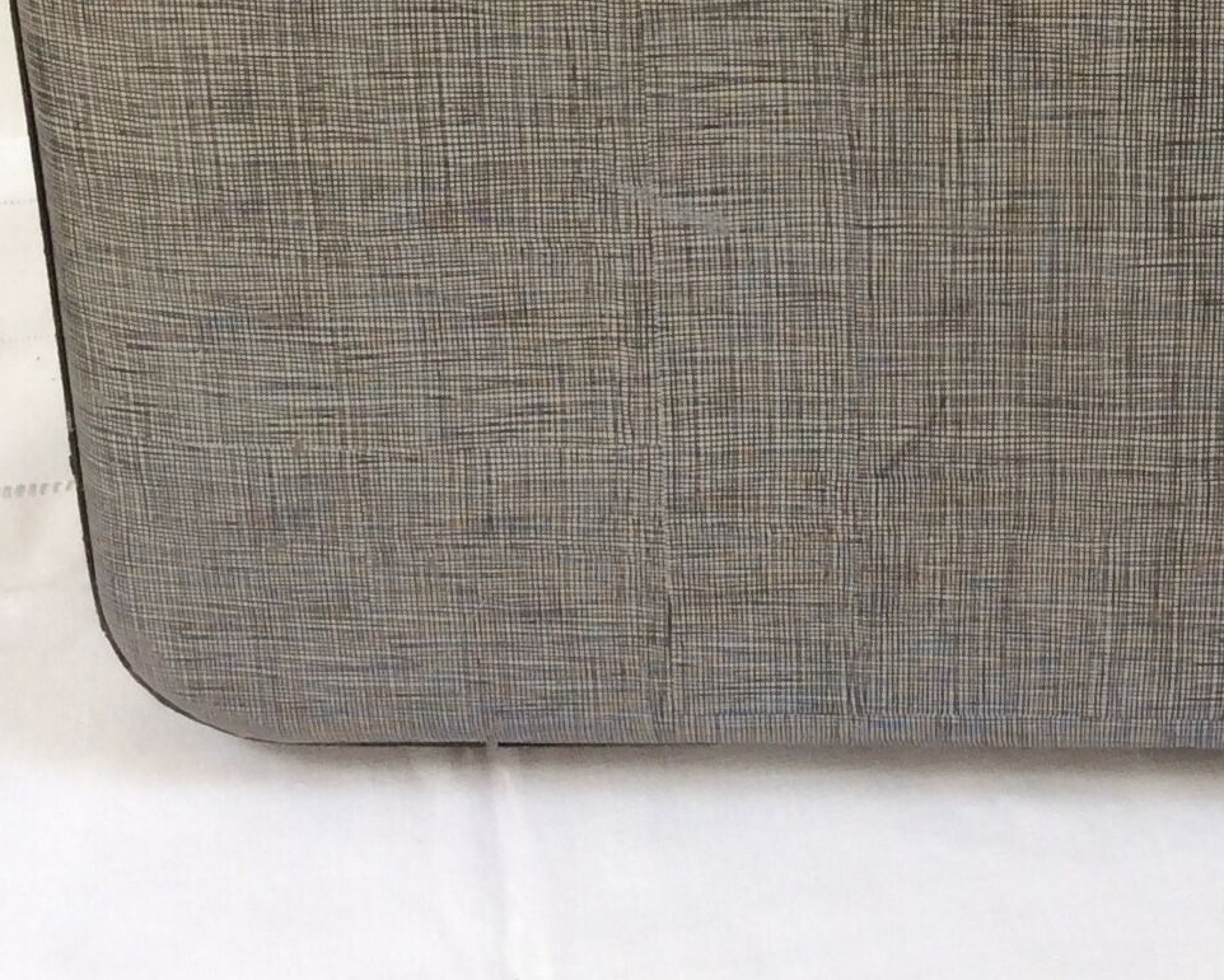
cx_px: 1122
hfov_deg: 22.2
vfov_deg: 17.7
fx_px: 3044
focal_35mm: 84
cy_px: -97
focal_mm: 3.3
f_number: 2.4
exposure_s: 1/50
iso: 50
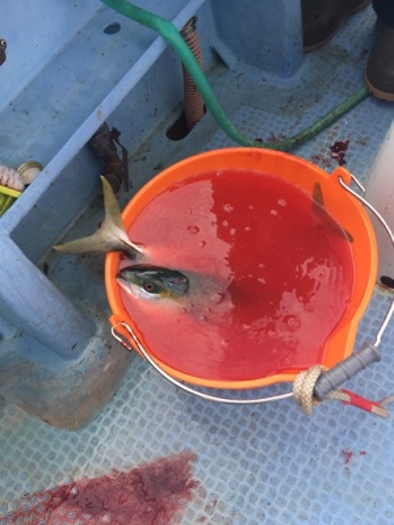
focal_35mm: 29
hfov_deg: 48.2
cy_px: 262
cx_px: 197
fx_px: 440
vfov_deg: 61.7
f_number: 2.2
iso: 25
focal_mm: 4.15
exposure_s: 1/296
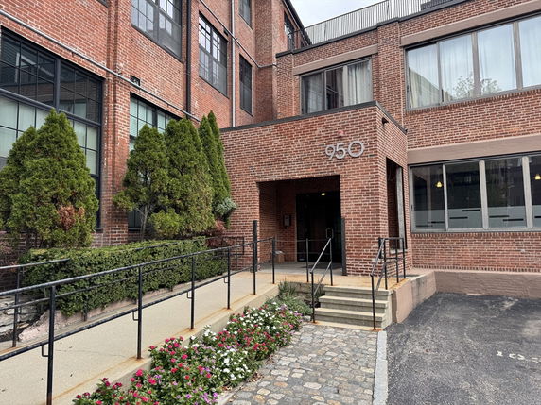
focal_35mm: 24
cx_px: 270
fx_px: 375
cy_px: 202
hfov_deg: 71.6
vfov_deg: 56.8
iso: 80
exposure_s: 1/454
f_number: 1.78
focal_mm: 6.76
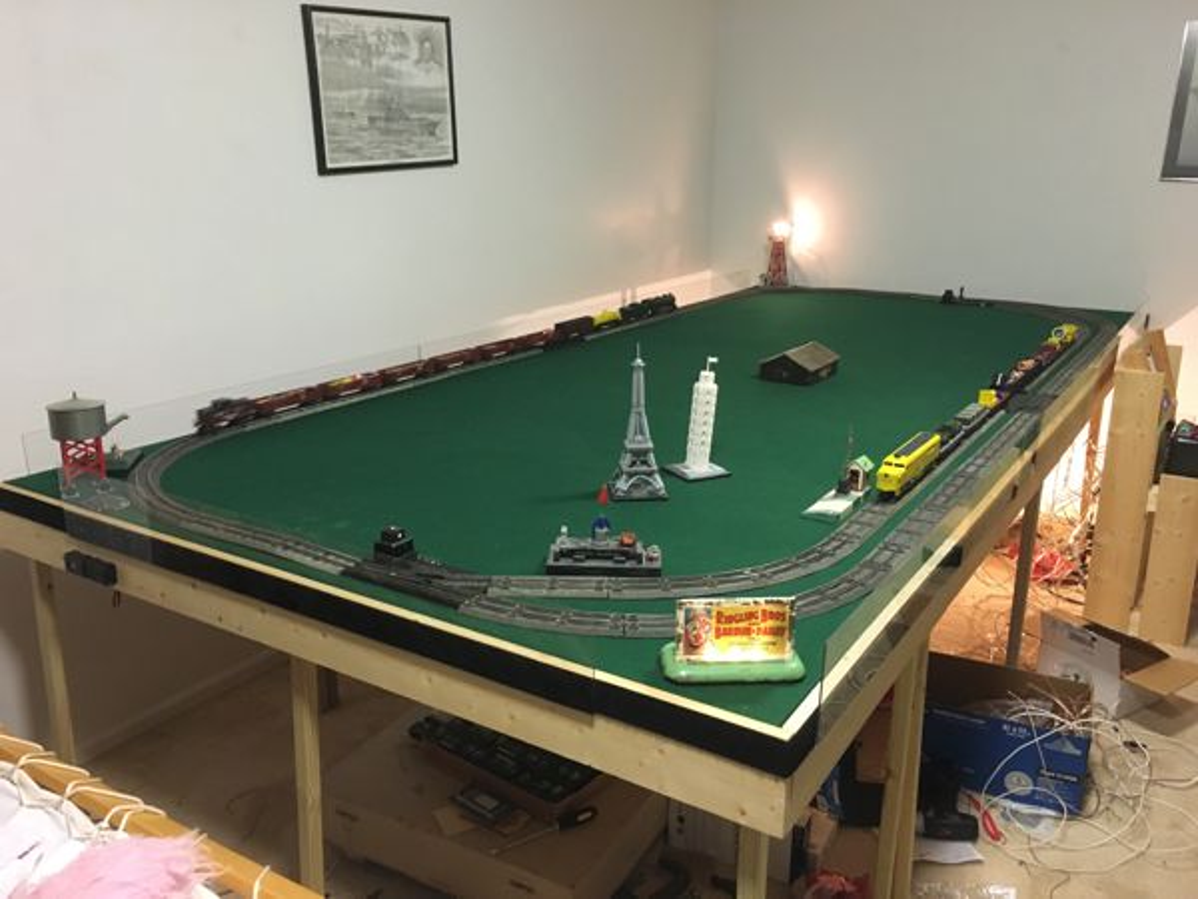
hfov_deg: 61.7
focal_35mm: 29
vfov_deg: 48.2
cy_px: 450
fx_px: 1004
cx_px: 599
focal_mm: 4.15
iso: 200
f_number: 2.2
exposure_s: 1/15
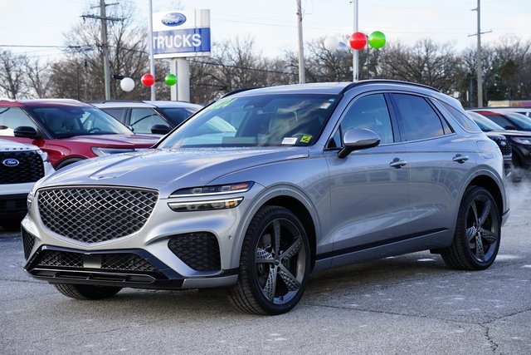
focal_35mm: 75
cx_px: 266
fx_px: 1106
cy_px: 178
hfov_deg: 27.0
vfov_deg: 18.2
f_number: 7.1
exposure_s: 1/100
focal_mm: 75
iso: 100
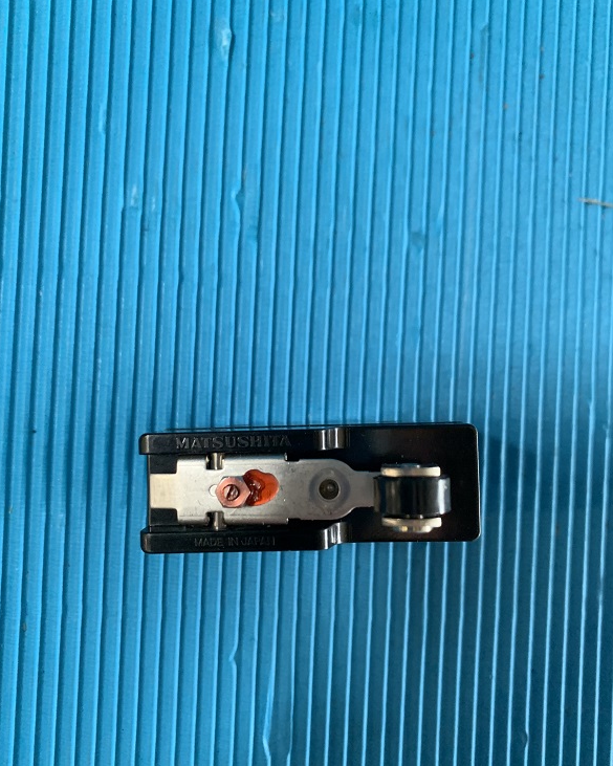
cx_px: 302
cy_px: 403
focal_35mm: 28
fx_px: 635
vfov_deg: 62.2
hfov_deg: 51.5
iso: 320
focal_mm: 4.25
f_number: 1.8
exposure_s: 1/60
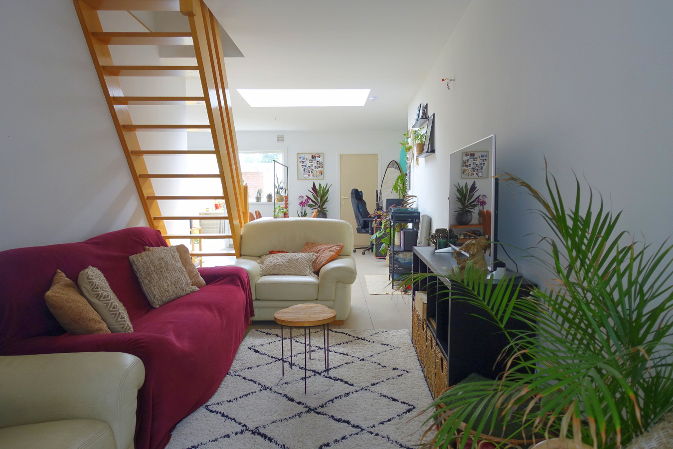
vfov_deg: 53.1
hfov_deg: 73.7
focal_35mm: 24
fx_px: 449
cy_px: 224
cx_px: 336
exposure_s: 1/80
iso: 125
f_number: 2.8
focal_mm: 8.8
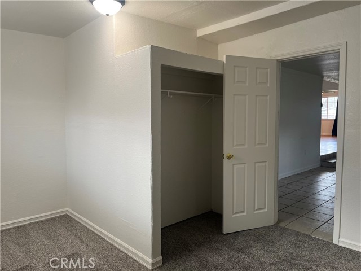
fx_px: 271
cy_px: 136
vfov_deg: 53.1
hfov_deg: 67.3
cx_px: 180
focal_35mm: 26
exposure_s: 1/120
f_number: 1.6
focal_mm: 5.1
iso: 125
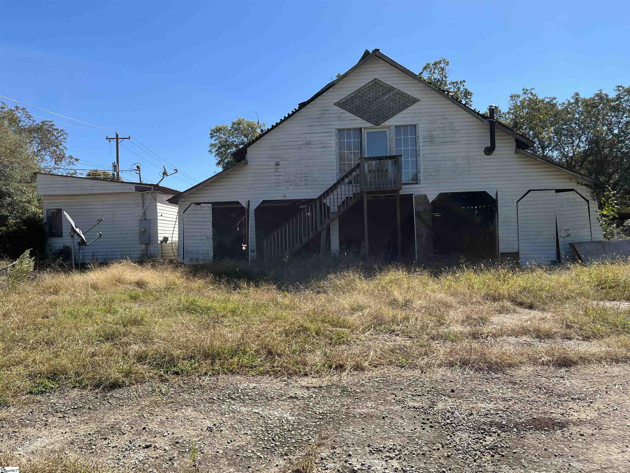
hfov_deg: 67.3
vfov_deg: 53.1
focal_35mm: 26
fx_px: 473
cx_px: 315
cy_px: 236
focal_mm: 5.1
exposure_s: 1/2755
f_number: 1.6
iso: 50
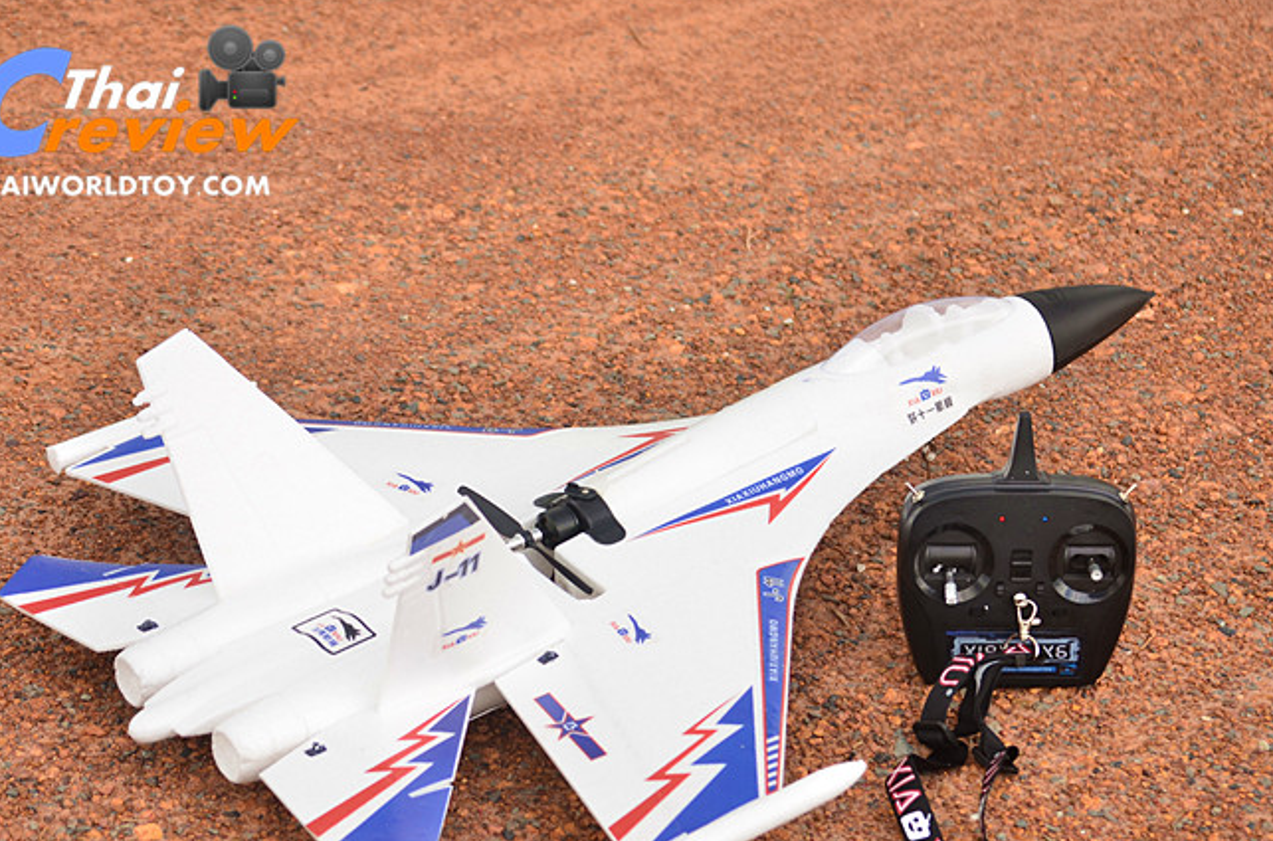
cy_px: 512
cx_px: 596
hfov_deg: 19.9
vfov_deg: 13.3
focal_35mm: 103
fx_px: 3619
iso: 100
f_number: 5
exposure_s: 1/320
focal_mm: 55
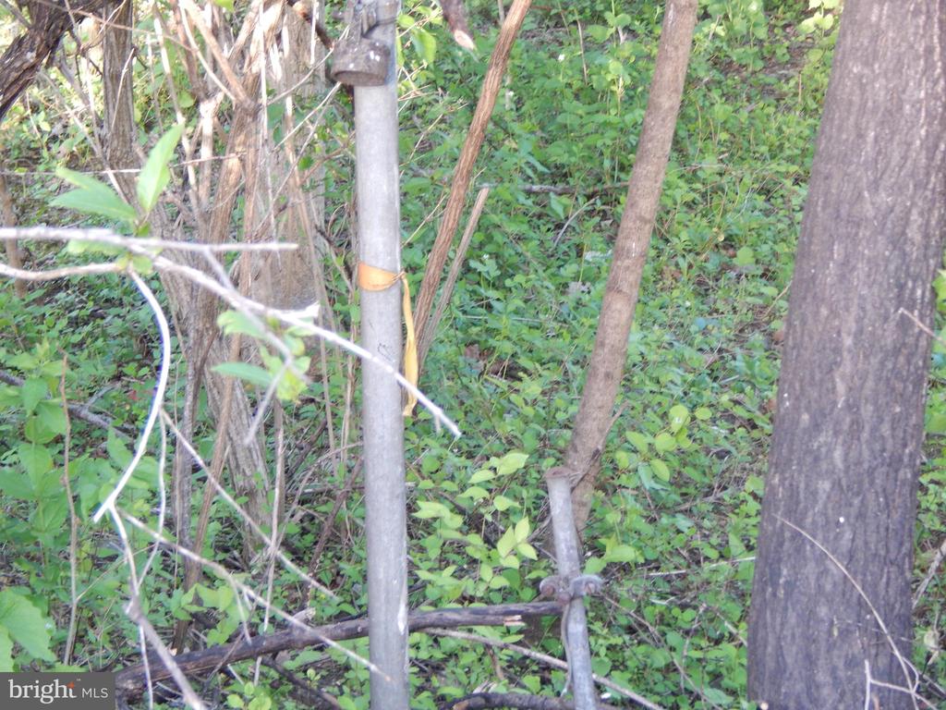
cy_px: 355
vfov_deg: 13.0
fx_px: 3115
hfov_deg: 17.3
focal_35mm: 114
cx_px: 473
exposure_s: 1/30
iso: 250
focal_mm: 20.5
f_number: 4.6
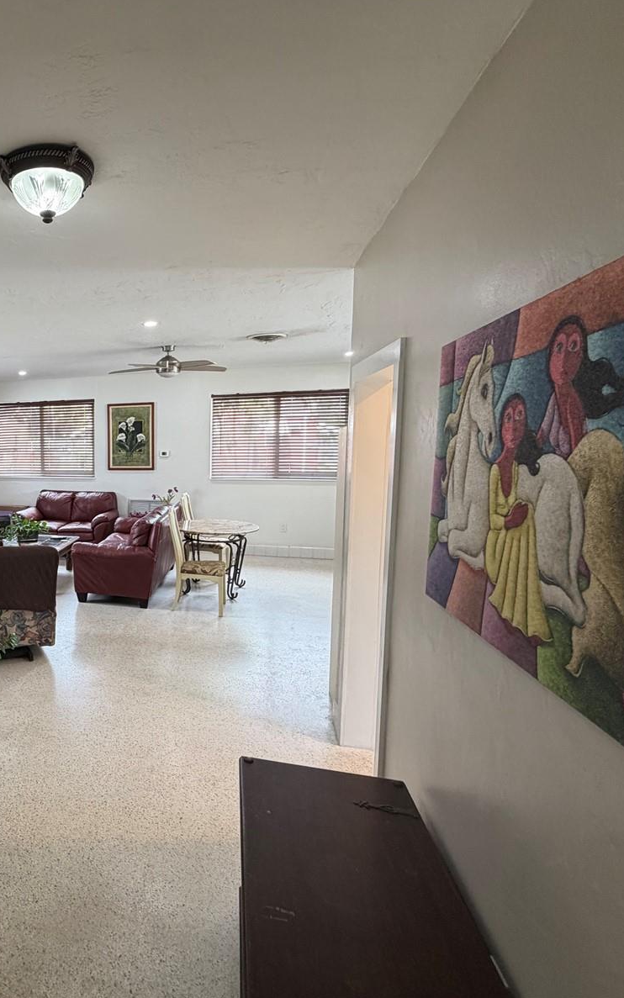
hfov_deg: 52.2
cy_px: 496
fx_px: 544
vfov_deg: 85.1
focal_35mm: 20
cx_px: 57
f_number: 2.2
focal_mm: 2.22
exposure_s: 1/60
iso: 200
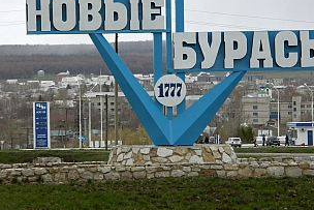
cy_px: 52
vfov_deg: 4.7
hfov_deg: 7.1
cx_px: 170
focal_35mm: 291
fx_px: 2539
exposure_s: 1/250
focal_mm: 50.8
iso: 50
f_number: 4
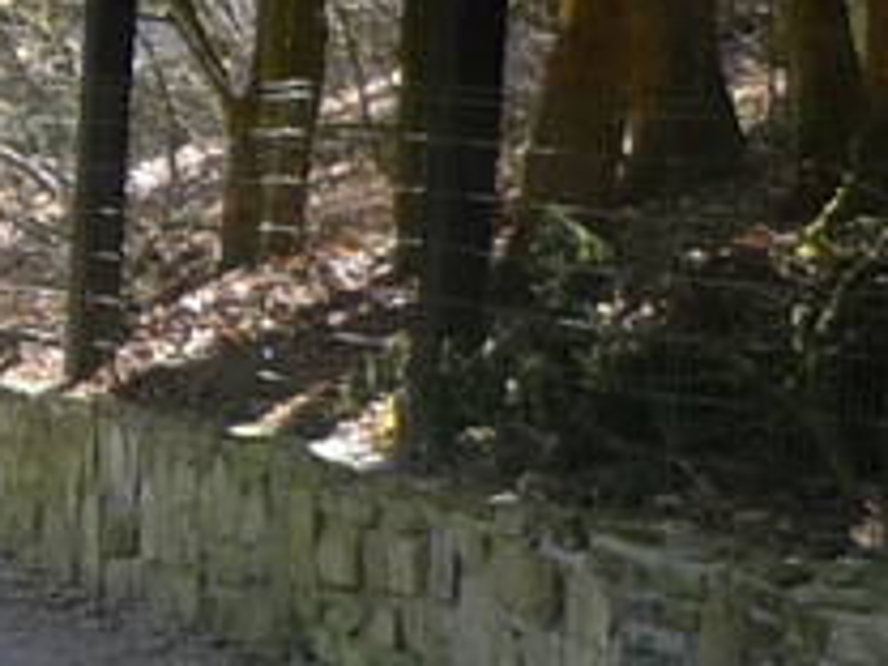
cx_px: -2169
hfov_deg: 6.7
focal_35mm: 254
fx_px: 6516
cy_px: 154
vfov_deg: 5.8
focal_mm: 5.5
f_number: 2.8
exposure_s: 1/80
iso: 100
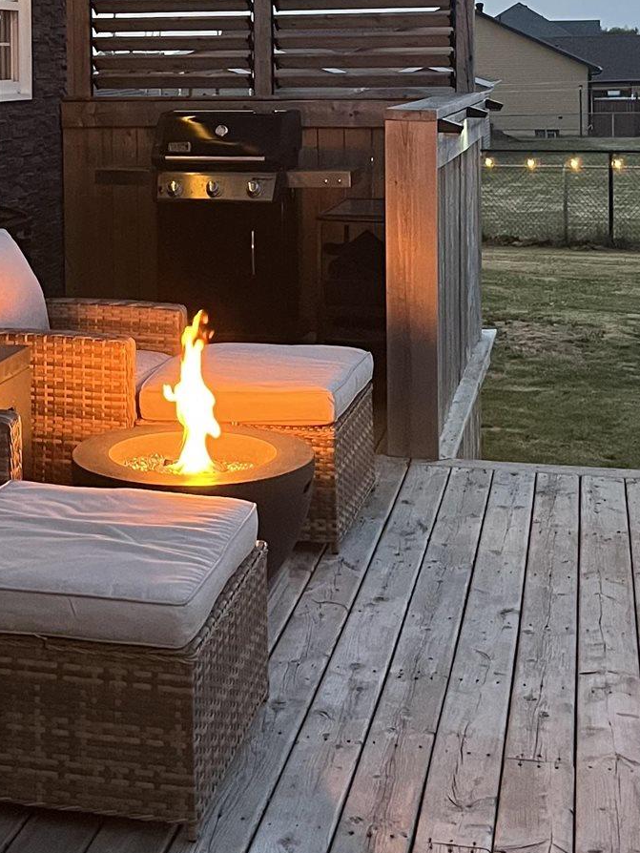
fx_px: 1651
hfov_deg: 21.6
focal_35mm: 67
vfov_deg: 27.9
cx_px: 113
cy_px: 89
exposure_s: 1/60
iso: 400
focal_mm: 5.1
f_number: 1.6
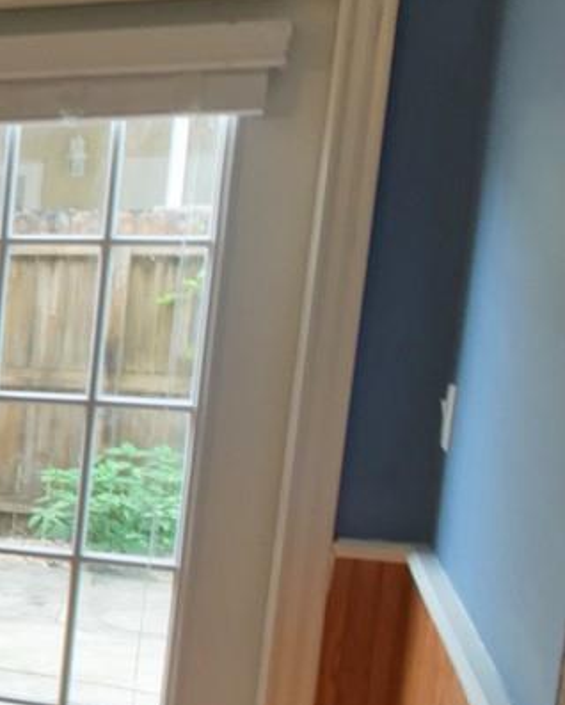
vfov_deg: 16.8
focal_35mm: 114
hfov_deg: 11.2
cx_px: -826
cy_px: 490
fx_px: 2381
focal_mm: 4.15
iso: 32
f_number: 2.2
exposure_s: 1/120
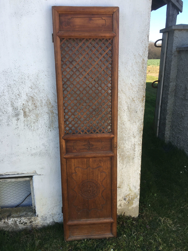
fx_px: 210
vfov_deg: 61.7
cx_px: 94
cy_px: 126
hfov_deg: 48.2
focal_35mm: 29
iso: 25
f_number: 2.2
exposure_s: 1/434
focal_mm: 4.15
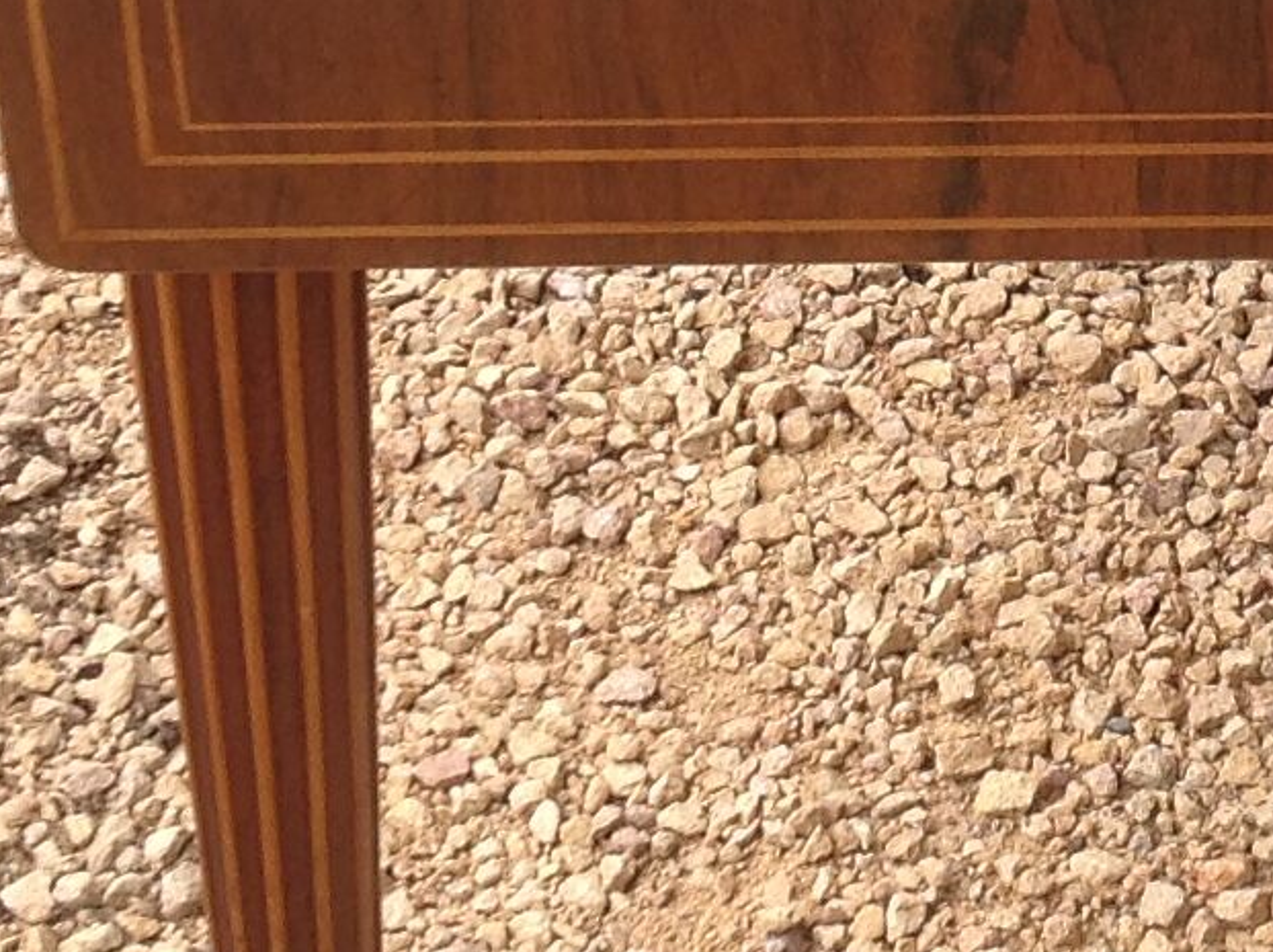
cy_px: -322
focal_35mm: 146
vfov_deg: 9.9
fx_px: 5362
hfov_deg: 13.3
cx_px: 1423
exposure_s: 1/719
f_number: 2.4
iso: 50
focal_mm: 4.28
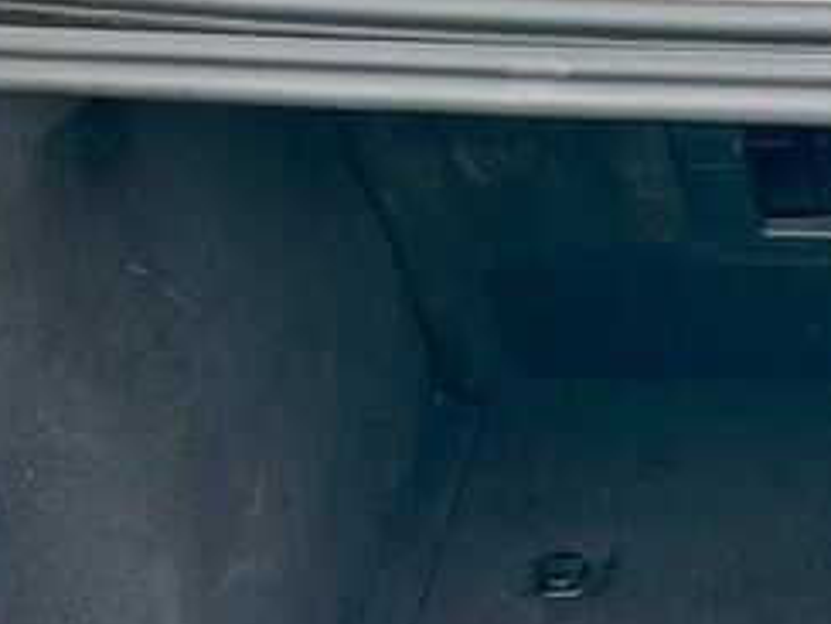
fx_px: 2617
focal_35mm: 109
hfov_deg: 17.2
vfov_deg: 13.5
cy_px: 515
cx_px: 991
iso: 64
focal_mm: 5.7
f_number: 1.5
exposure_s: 1/105
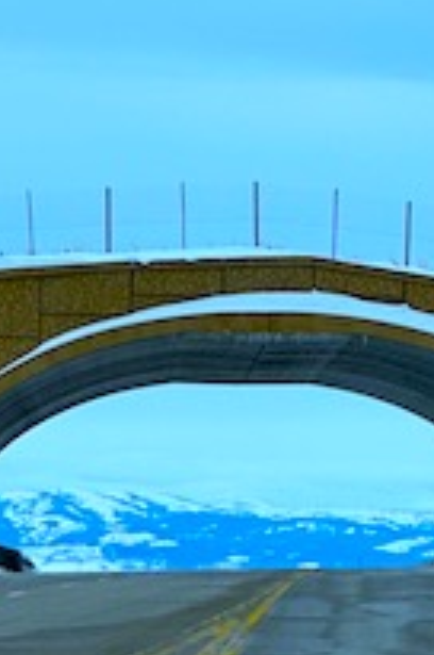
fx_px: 5679
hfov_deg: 4.4
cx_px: 134
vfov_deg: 6.6
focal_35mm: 313
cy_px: 204
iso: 32
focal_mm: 9
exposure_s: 1/1468
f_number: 2.8
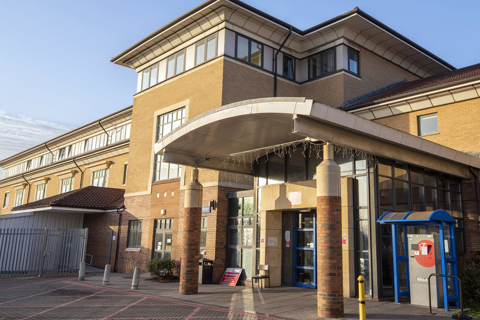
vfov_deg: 38.8
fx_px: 453
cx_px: 262
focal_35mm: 34
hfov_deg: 55.7
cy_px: 145
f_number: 9
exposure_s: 1/100
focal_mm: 30
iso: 200
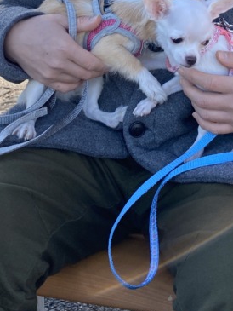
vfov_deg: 24.8
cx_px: 163
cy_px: -32
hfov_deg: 20.1
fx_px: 655
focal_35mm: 73
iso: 32
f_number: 1.8
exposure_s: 1/393
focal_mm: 4.25
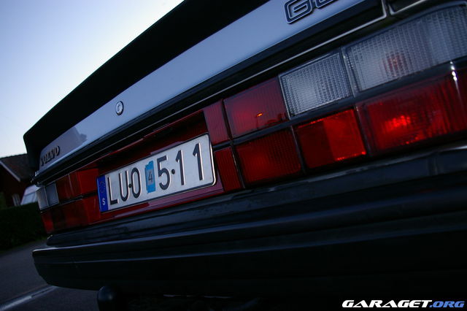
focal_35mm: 31
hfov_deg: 60.3
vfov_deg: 42.3
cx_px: 234
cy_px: 156
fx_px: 402
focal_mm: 21
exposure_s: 1/90
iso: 400
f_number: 4
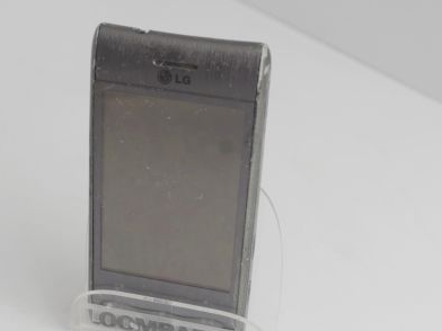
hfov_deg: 24.6
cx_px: 161
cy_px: 177
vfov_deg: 18.7
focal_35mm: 79
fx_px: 1009
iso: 200
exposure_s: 1/60
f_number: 5
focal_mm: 28.13
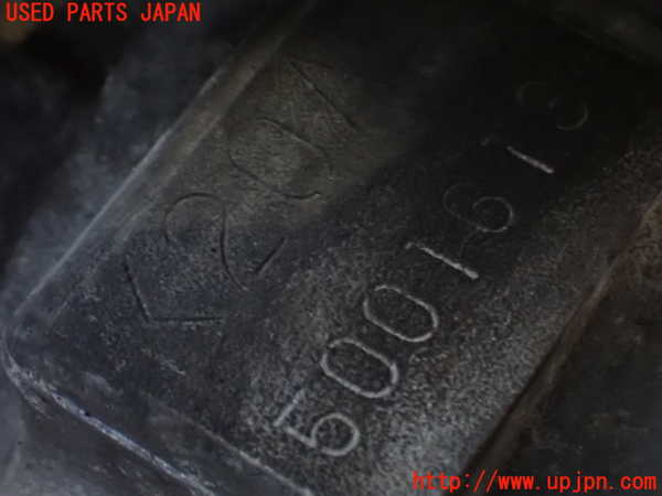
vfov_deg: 14.8
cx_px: 331
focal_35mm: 100
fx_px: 1912
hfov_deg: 19.6
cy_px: 248
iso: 1600
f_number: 4.9
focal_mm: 18
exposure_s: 1/10
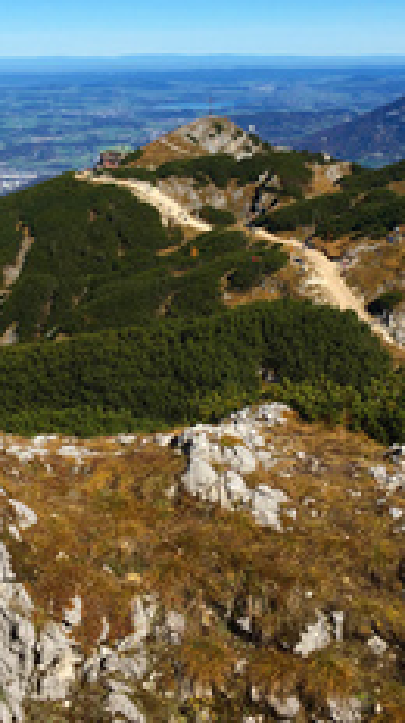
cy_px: 209
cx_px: 153
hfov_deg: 20.0
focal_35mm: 60
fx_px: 1149
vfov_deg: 34.4
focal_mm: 4.15
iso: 25
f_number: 2.2
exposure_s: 1/2024
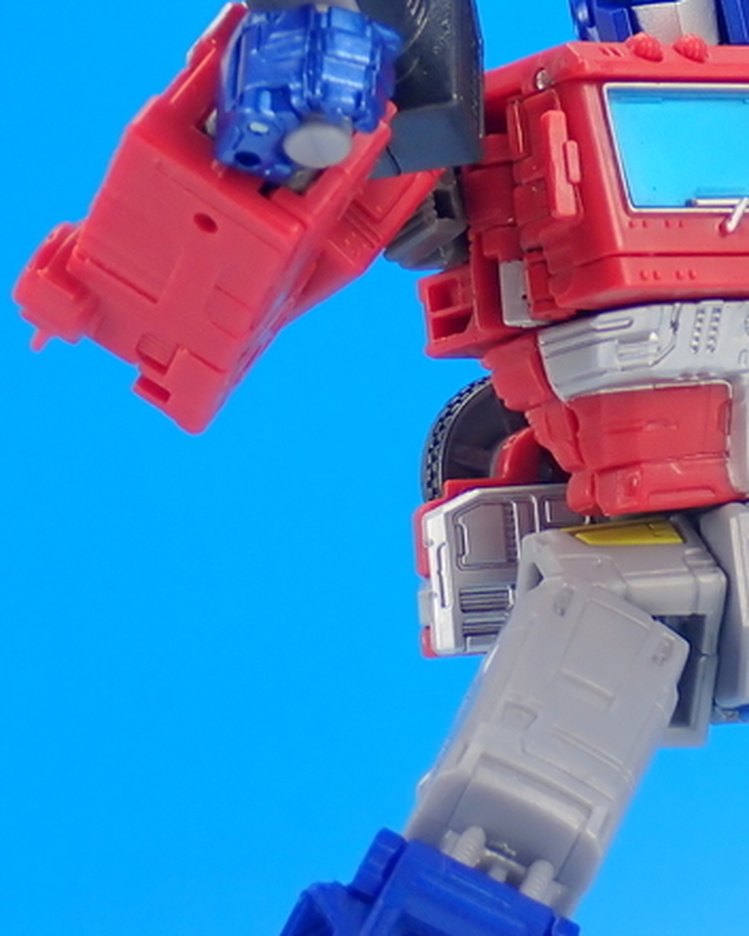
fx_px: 4460
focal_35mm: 161
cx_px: 938
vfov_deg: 11.9
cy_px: 227
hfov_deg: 9.5
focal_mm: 12.73
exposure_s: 1/6
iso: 100
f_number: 5.6
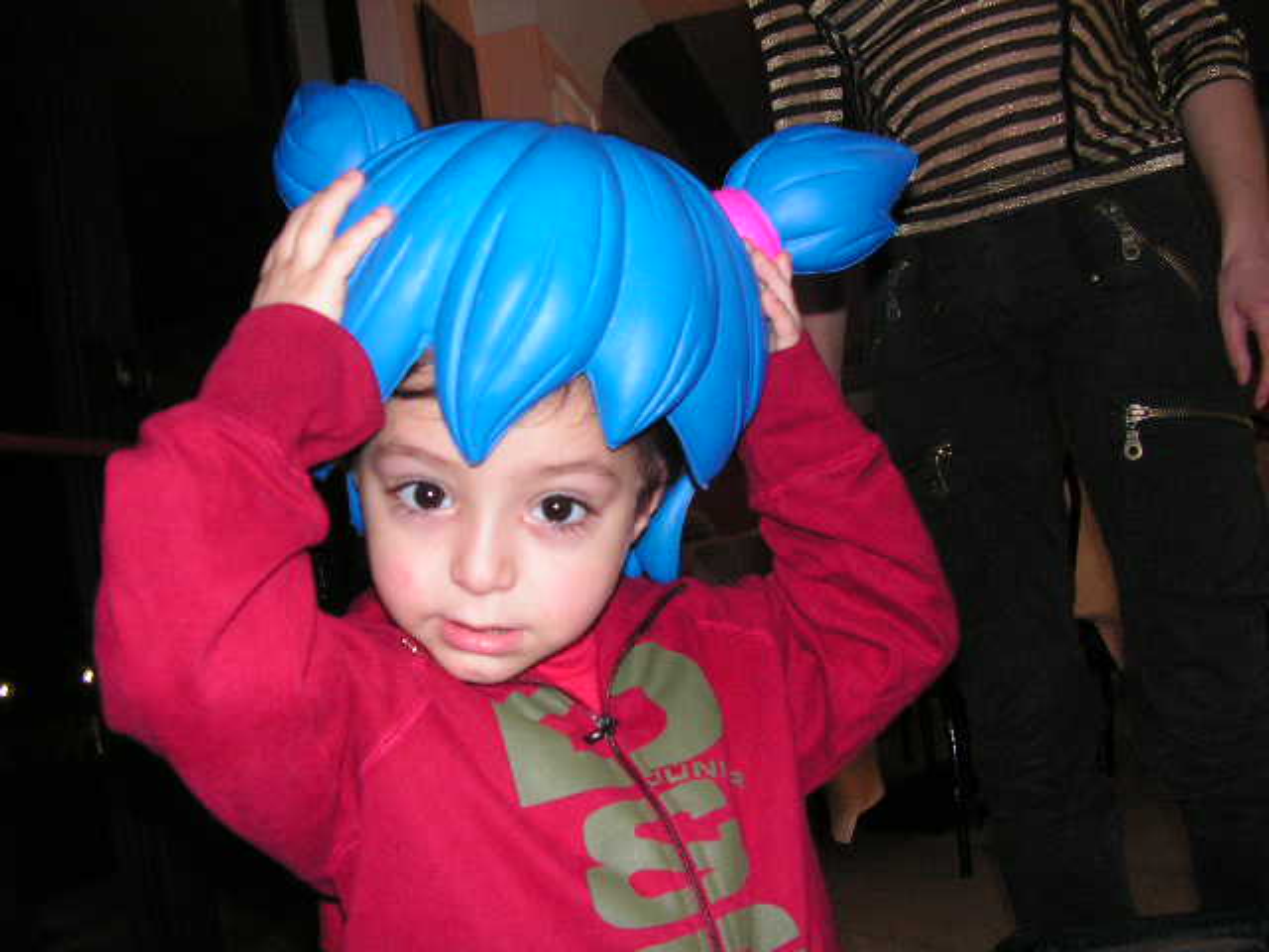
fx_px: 1320
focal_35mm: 36
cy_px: 476
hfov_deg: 51.4
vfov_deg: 39.7
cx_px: 634
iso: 200
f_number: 3.2
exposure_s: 1/40
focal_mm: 6
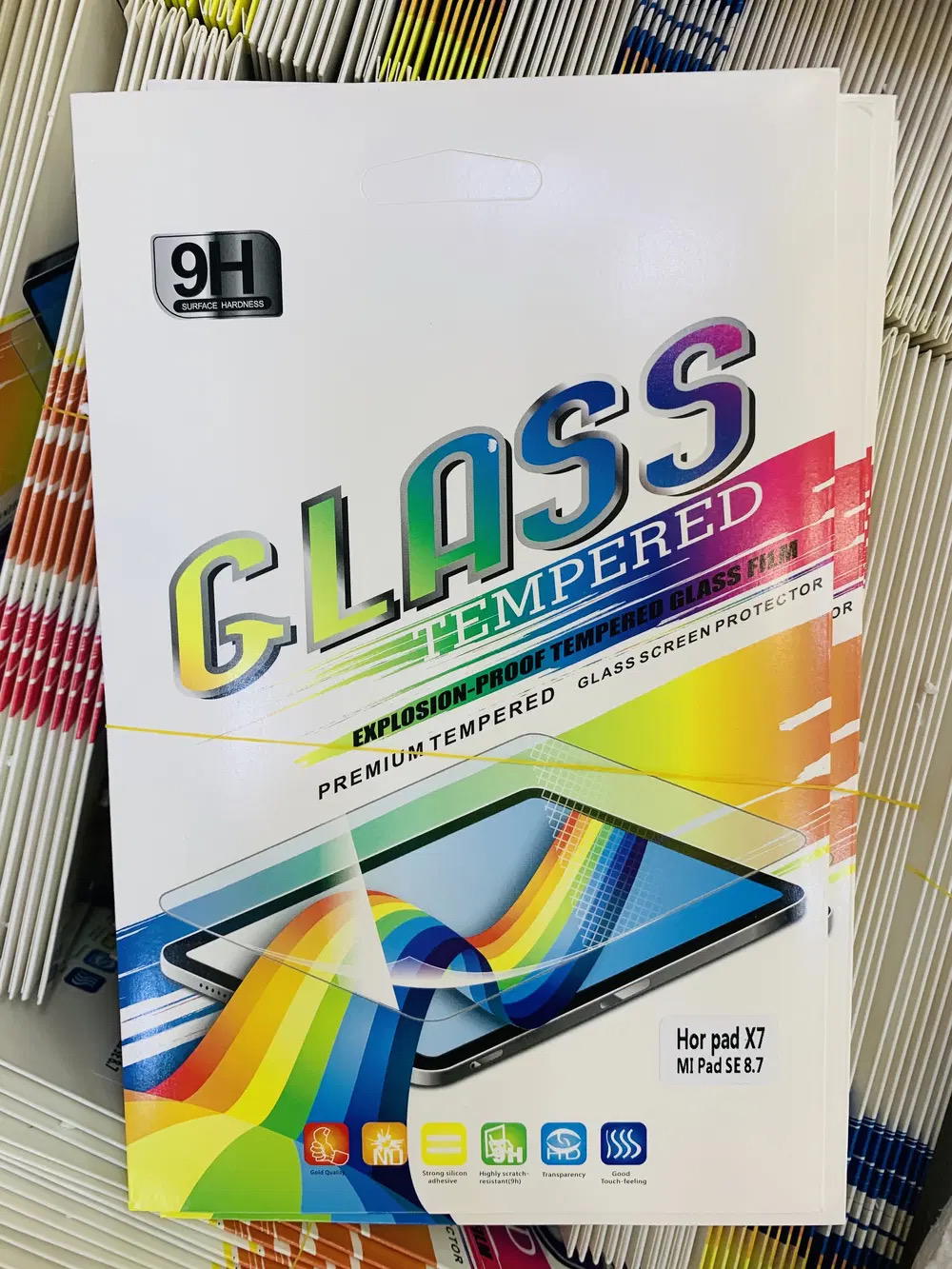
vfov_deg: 67.3
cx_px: 476
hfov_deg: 53.1
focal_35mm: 26
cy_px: 634
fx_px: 953
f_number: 1.8
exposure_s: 1/122
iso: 40
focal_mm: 4.25
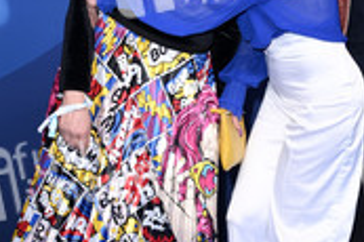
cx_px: 278
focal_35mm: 111
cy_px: 74
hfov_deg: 18.3
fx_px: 1121
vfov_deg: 12.3
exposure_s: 1/250
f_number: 5.6
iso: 800
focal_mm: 48
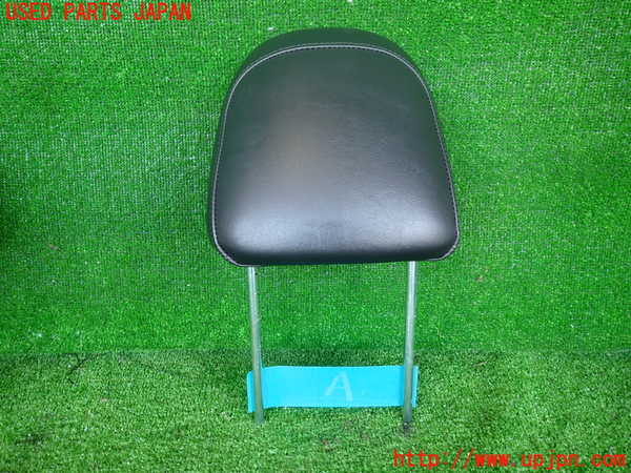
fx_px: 456
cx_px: 316
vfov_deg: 54.9
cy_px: 236
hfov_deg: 69.4
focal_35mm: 25
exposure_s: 1/40
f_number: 2
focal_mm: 4.5
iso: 200
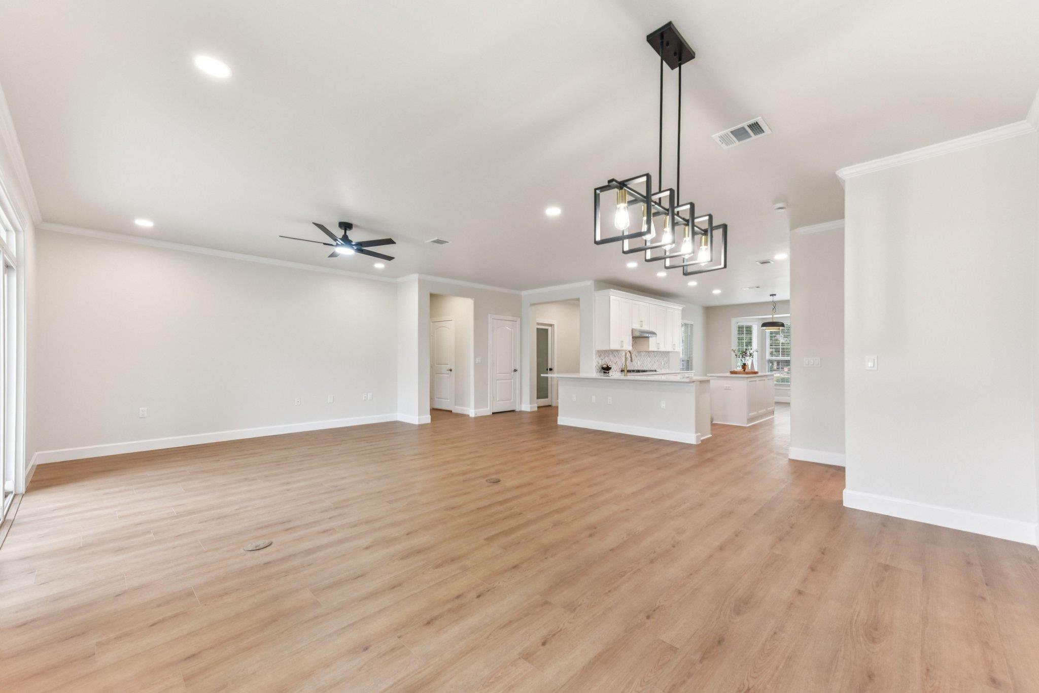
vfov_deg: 81.2
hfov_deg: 104.2
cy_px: 346
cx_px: 520
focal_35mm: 14
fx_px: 404
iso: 400
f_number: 8
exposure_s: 1/20
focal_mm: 14
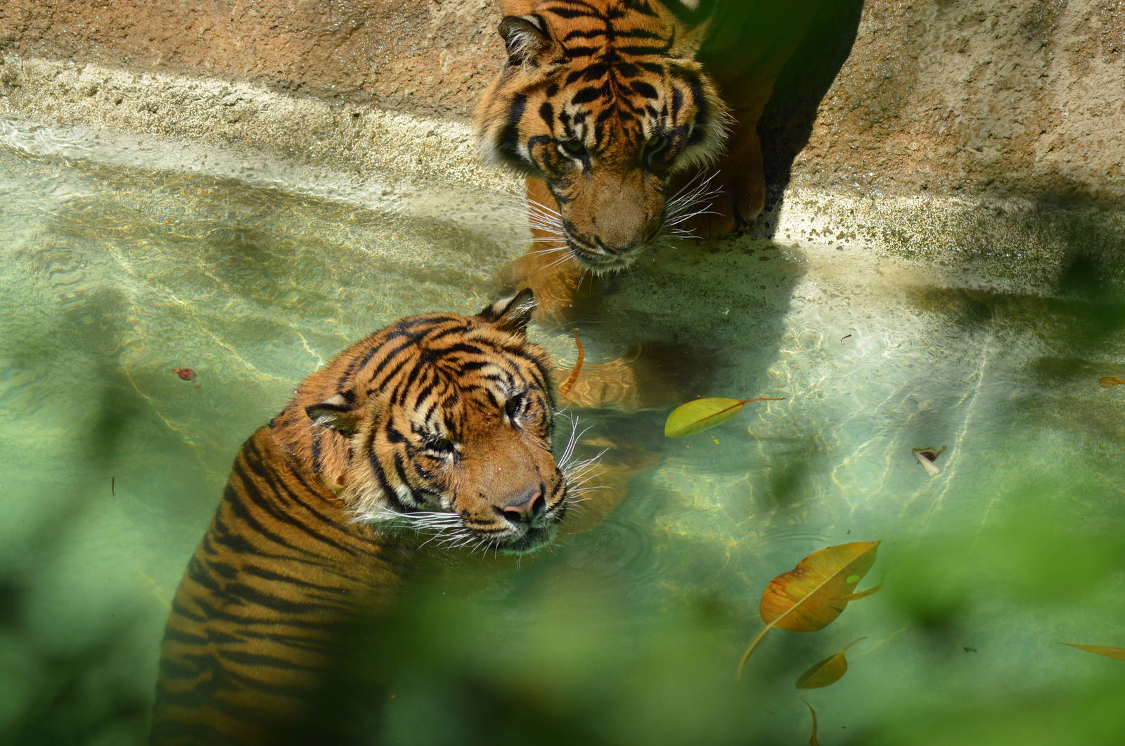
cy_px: 373
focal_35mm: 202
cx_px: 562
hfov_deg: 10.2
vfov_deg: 6.8
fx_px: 6315
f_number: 6.3
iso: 400
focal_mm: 135
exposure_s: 1/1600
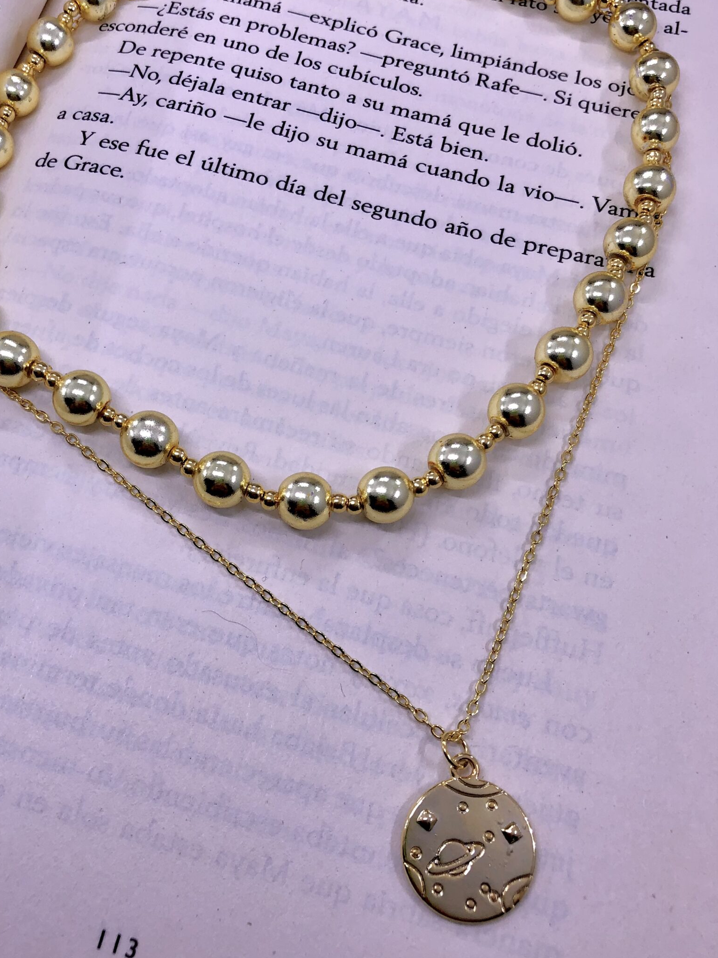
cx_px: 287
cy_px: 421
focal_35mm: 35
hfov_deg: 40.5
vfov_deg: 52.5
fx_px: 968
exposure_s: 1/120
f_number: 1.8
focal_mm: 4
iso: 32
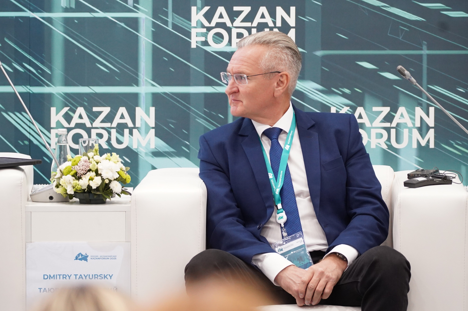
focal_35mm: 213
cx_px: 234
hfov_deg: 9.7
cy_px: 156
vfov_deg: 6.4
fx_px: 2766
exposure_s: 1/125
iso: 3200
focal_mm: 142
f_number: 5.6
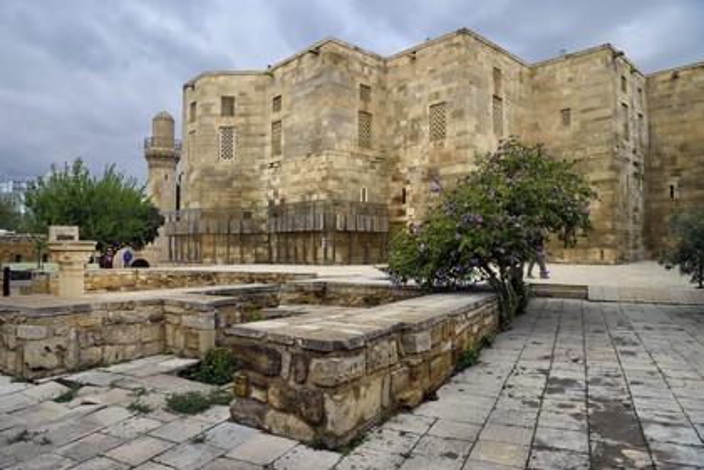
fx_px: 469
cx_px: 352
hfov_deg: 73.7
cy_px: 235
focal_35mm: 24
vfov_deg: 53.1
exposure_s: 1/200
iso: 400
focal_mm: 24
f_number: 13
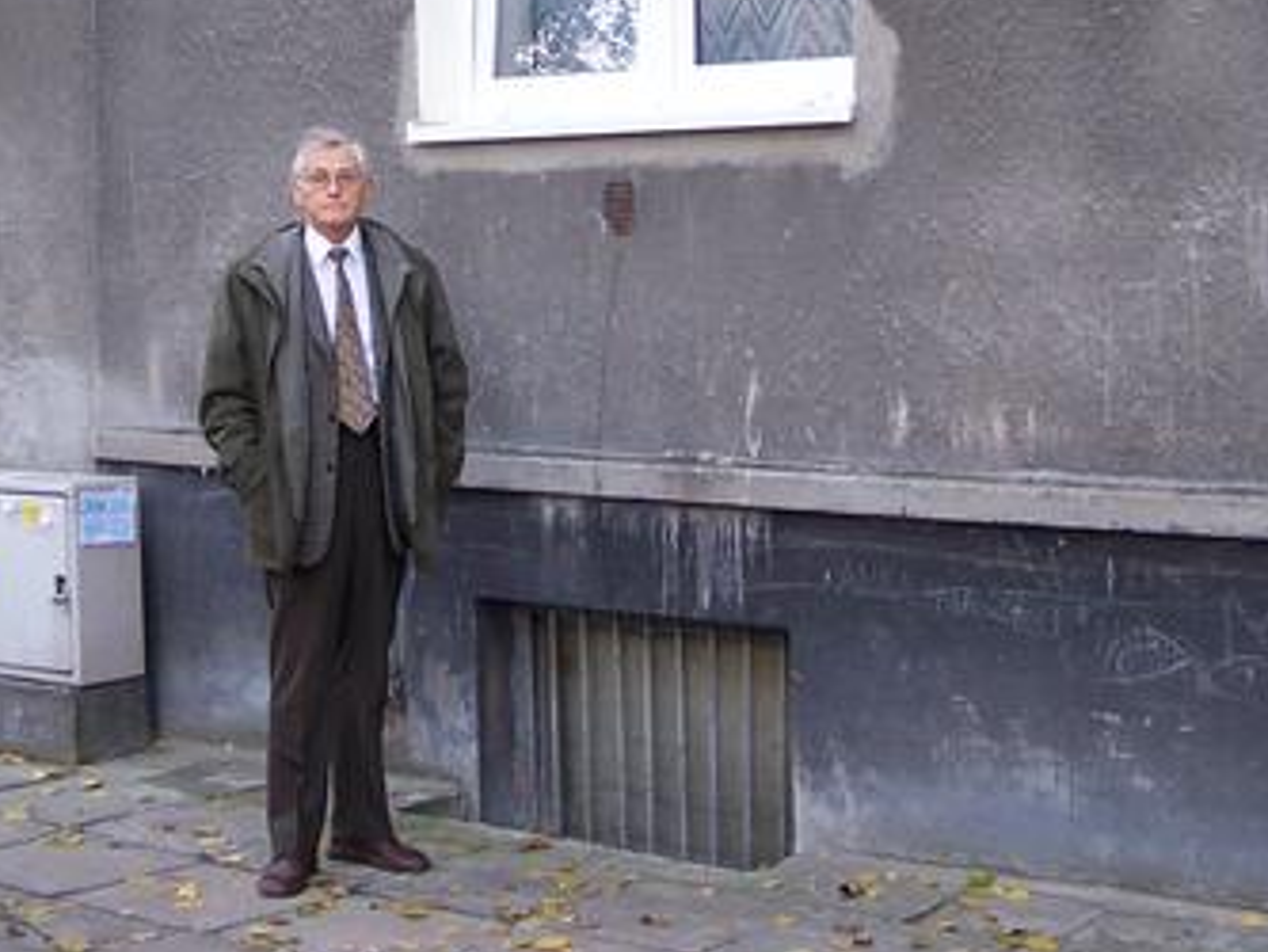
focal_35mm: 73
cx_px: 510
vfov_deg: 19.8
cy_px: 122
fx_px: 2675
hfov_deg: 26.6
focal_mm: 6.3
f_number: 2.8
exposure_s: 1/30
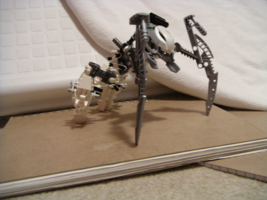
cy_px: 100
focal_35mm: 37
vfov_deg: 38.7
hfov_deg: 50.1
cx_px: 134
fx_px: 285
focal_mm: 4.8
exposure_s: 1/2
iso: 100
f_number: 2.8
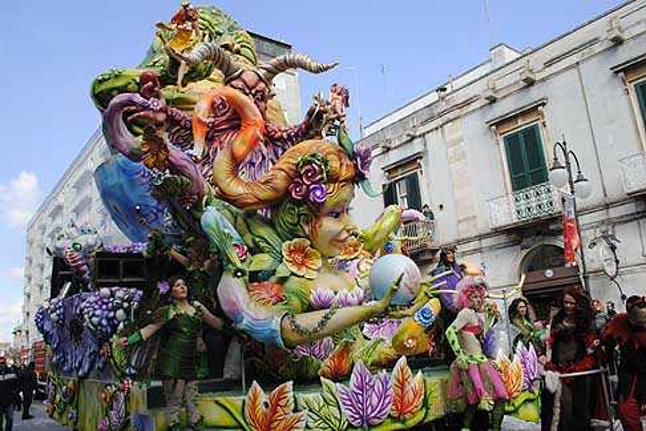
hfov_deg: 67.4
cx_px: 323
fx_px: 484
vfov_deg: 47.9
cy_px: 216
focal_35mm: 27
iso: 100
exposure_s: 1/160
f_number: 6.3
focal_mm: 18
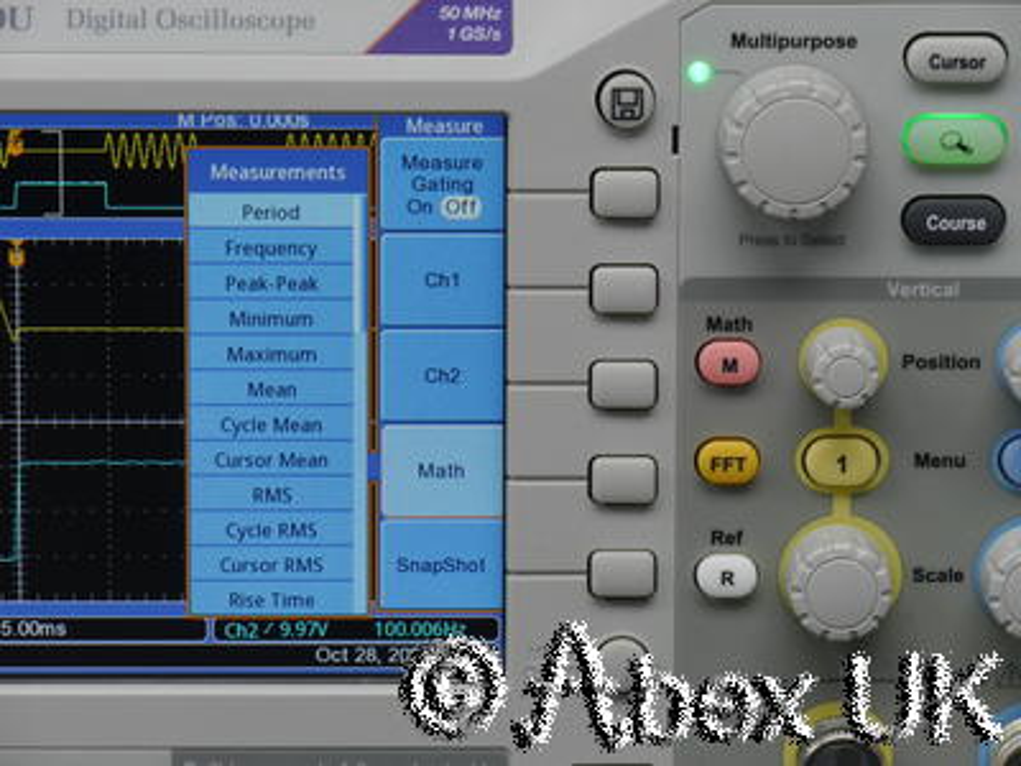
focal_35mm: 260
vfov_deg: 5.7
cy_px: 383
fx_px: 7669
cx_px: 510
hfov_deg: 7.6
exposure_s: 1/15
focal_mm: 130
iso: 400
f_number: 11
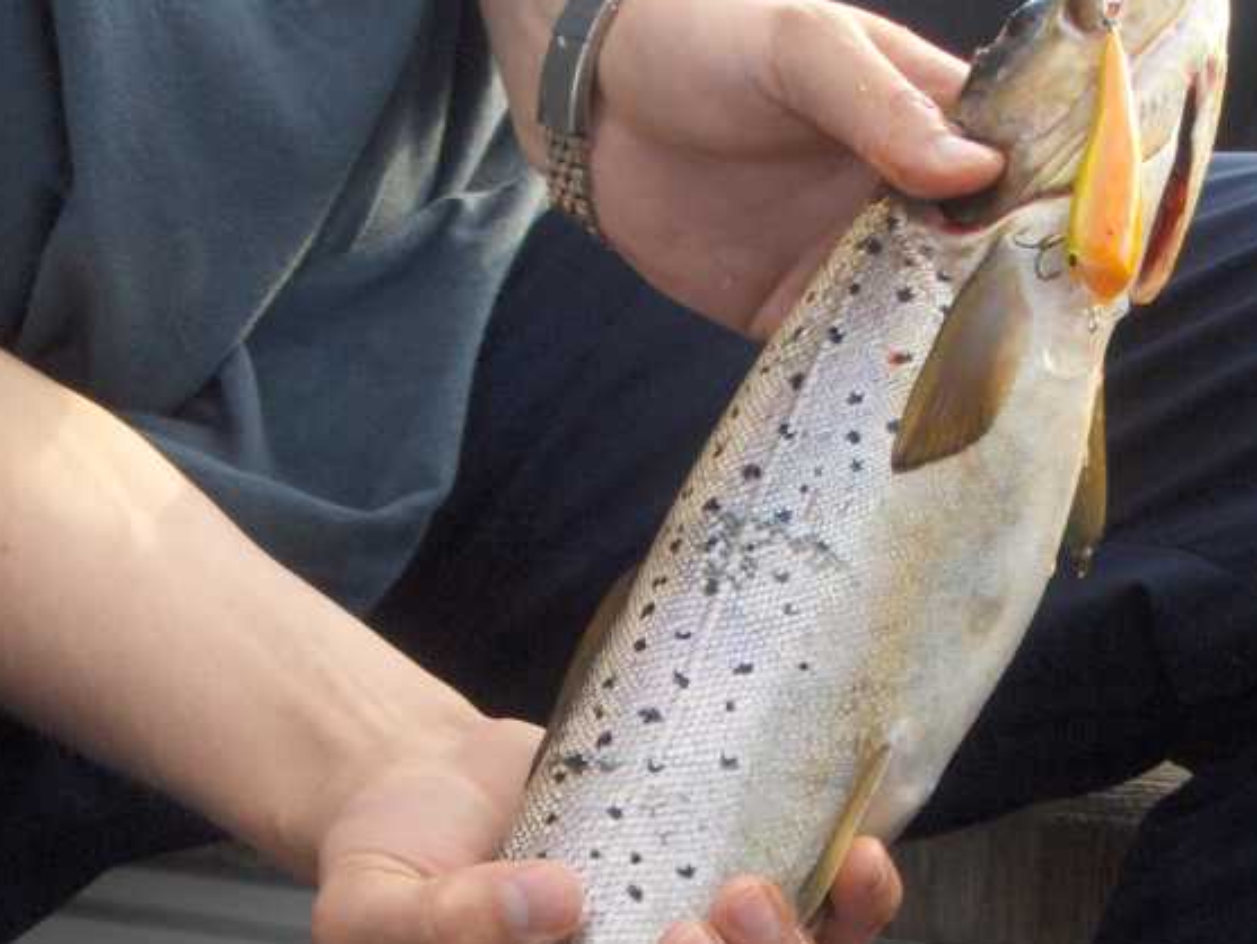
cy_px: 909
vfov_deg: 15.3
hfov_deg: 20.6
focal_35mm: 95
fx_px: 3450
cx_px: 673
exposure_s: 1/162
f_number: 3.5
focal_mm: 10.19
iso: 130
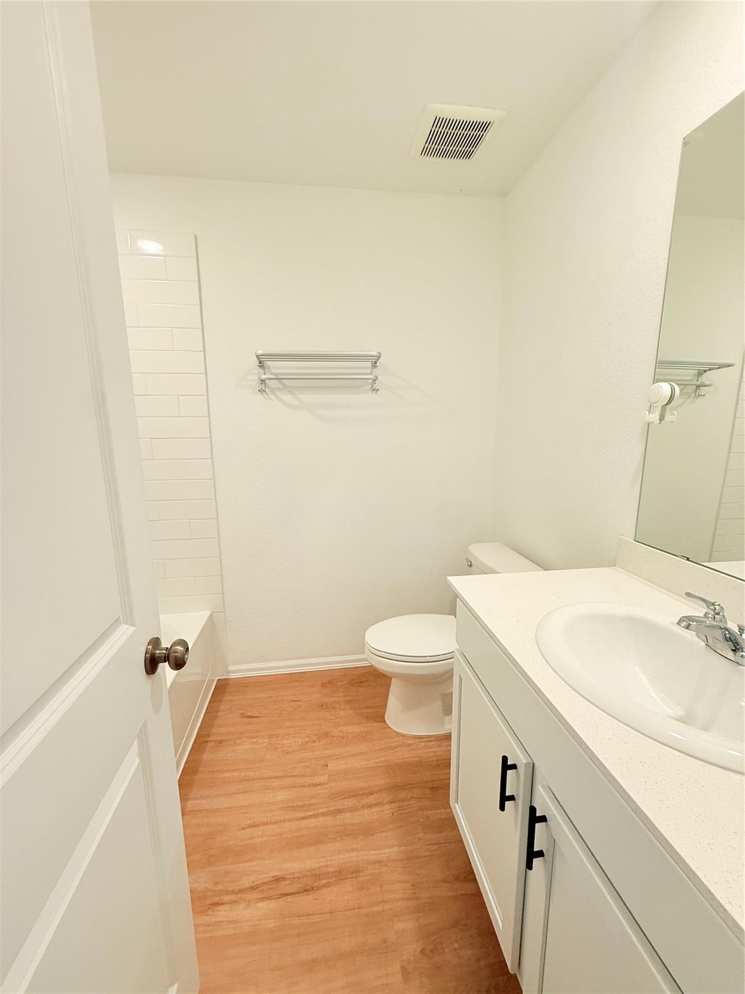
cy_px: 497
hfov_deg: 85.7
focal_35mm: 14
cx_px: 372
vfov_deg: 102.1
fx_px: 402
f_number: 2.2
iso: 250
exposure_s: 1/120
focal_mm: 2.22
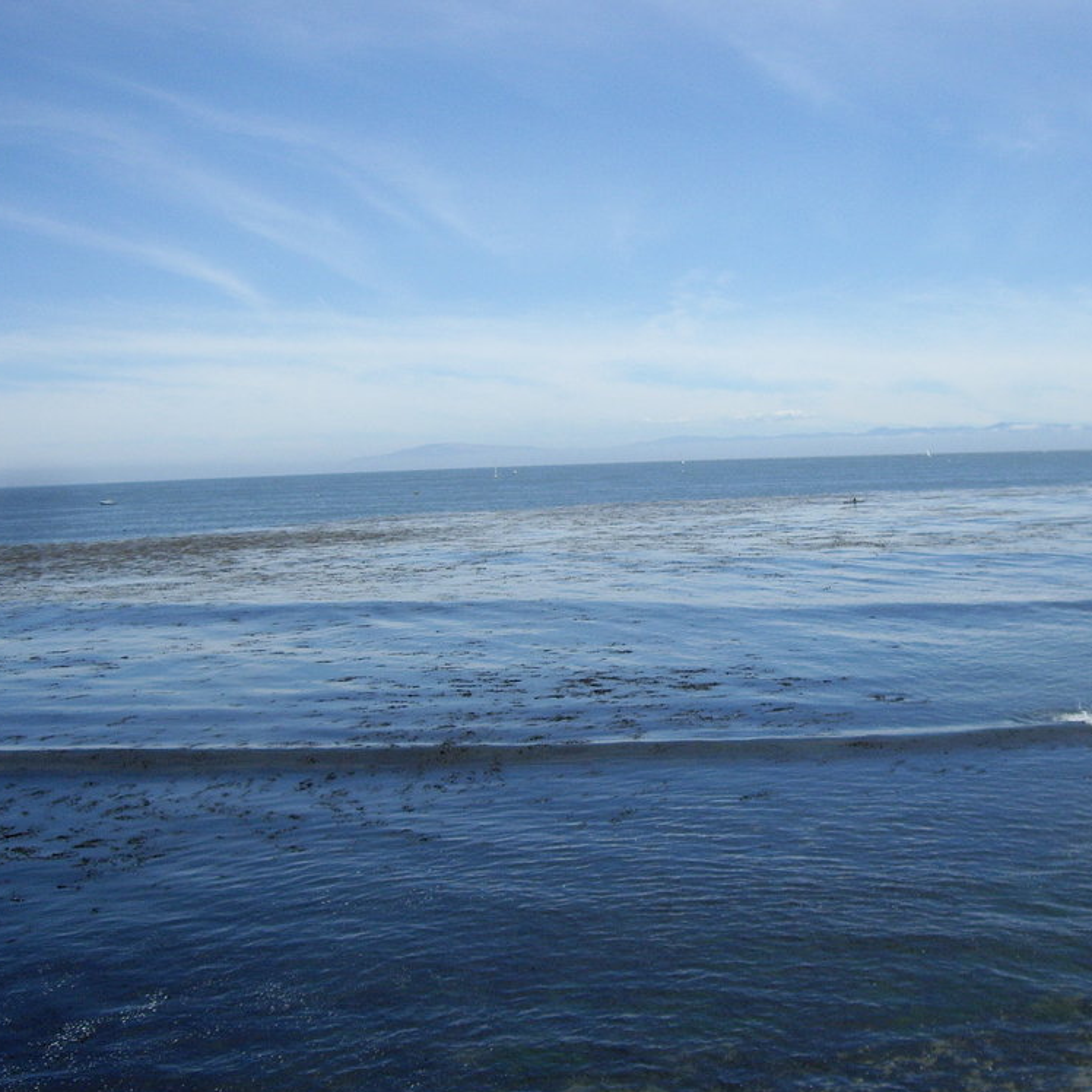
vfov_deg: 36.8
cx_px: 658
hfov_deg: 36.6
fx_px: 1642
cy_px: 549
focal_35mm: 46
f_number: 4.3
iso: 100
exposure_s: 1/1000
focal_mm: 6.2
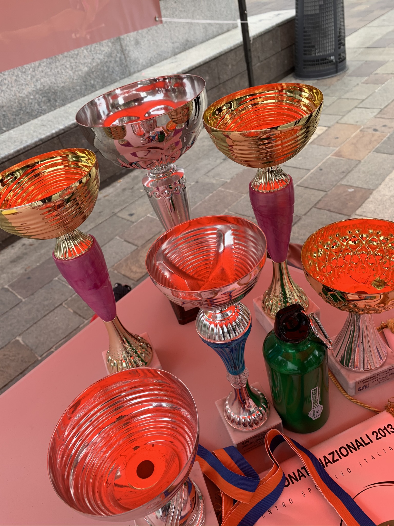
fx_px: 395
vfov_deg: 67.3
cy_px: 263
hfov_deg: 53.1
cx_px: 197
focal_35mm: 26
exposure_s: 1/608
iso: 25
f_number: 1.8
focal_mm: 4.25
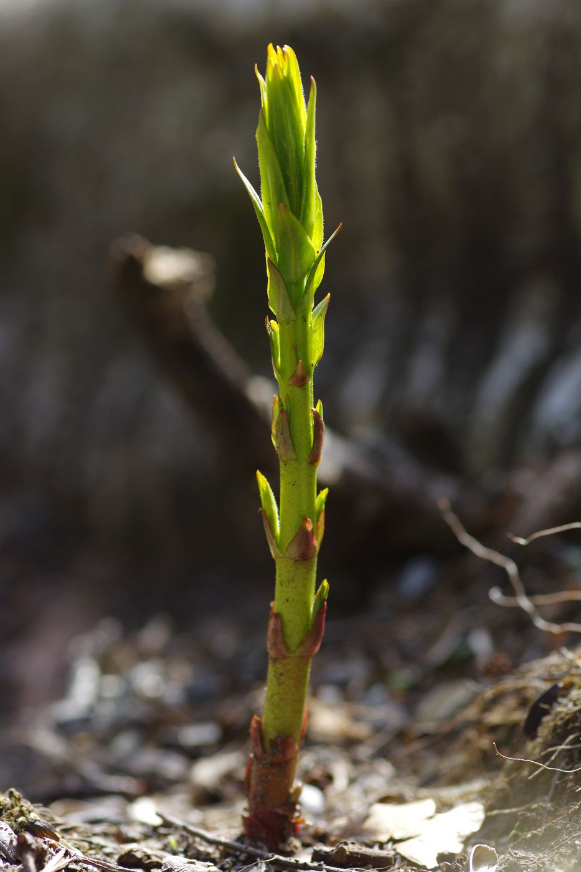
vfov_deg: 13.7
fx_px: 3632
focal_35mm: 150
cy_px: 436
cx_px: 290
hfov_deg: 9.1
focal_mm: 100
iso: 200
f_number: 5.6
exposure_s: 1/250
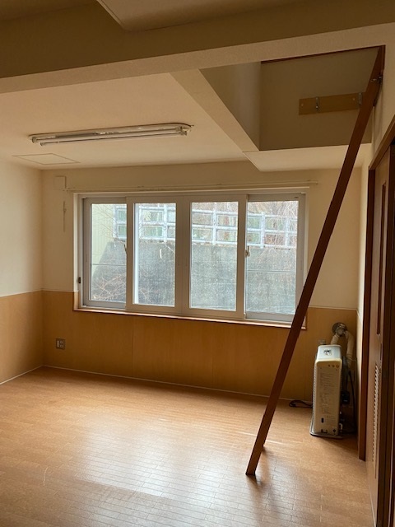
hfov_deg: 53.1
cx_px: 198
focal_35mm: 26
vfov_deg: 67.3
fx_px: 396
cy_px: 264
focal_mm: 4.25
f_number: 1.8
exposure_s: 1/78
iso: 125
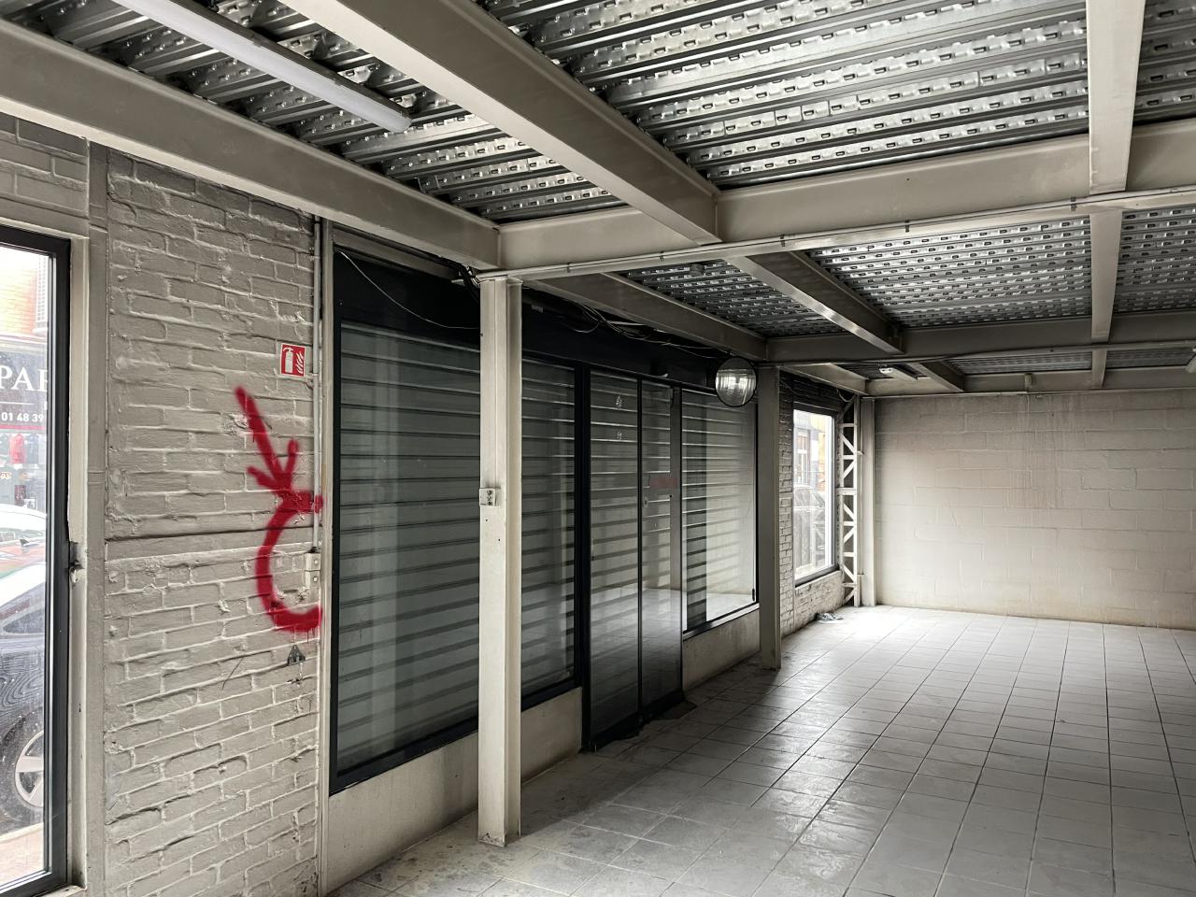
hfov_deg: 67.3
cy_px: 448
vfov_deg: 53.1
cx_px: 598
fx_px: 898
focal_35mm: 26
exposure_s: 1/65
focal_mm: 4.2
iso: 125
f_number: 1.6
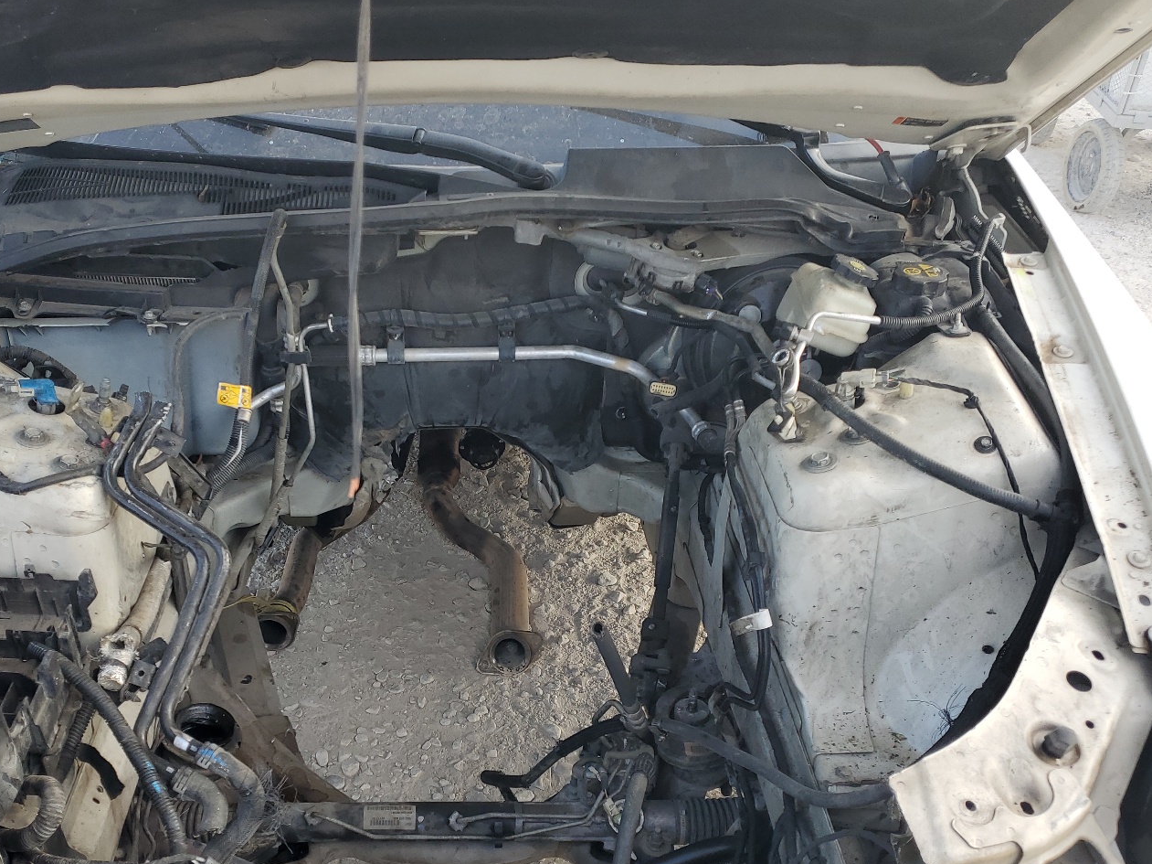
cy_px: 546
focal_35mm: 33
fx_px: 1098
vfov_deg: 42.6
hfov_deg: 54.7
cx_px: 432
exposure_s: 1/400
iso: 50
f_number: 1.5
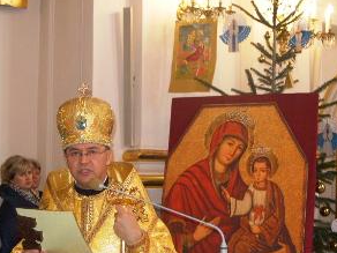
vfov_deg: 22.5
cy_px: 166
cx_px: 133
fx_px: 633
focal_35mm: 65
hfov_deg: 29.7
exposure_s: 1/30
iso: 200
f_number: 2.8
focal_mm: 7.8
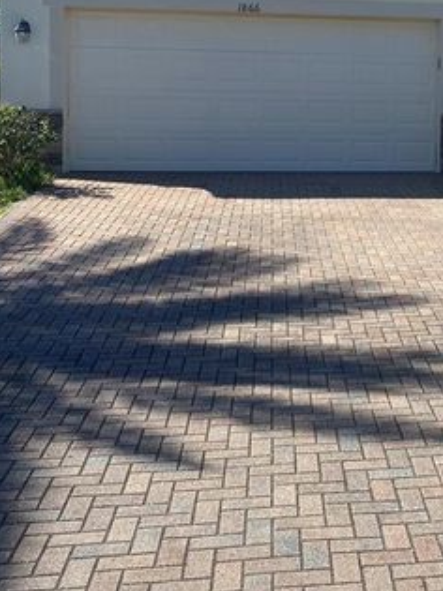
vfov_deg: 34.1
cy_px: 138
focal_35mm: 55
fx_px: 939
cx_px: 434
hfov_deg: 25.4
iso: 32
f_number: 1.8
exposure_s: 1/2513
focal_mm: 4.25
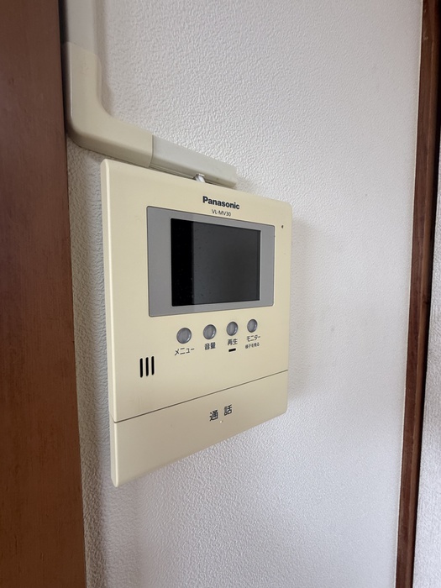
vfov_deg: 102.1
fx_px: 238
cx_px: 220
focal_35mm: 14
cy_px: 294
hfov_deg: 85.7
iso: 125
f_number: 2.2
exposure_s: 1/99
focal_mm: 2.22
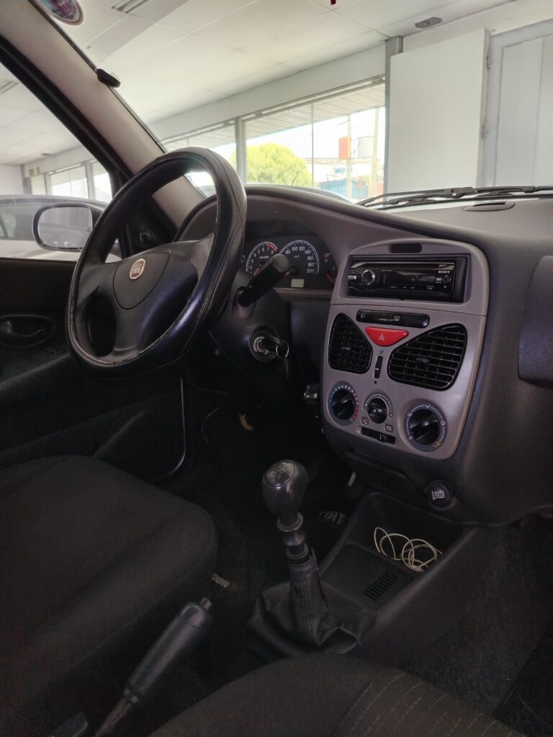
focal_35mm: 24
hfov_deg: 56.8
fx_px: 511
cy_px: 368
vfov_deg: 71.6
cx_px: 276
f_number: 1.75
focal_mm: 5.25
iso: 616
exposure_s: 1/33.3
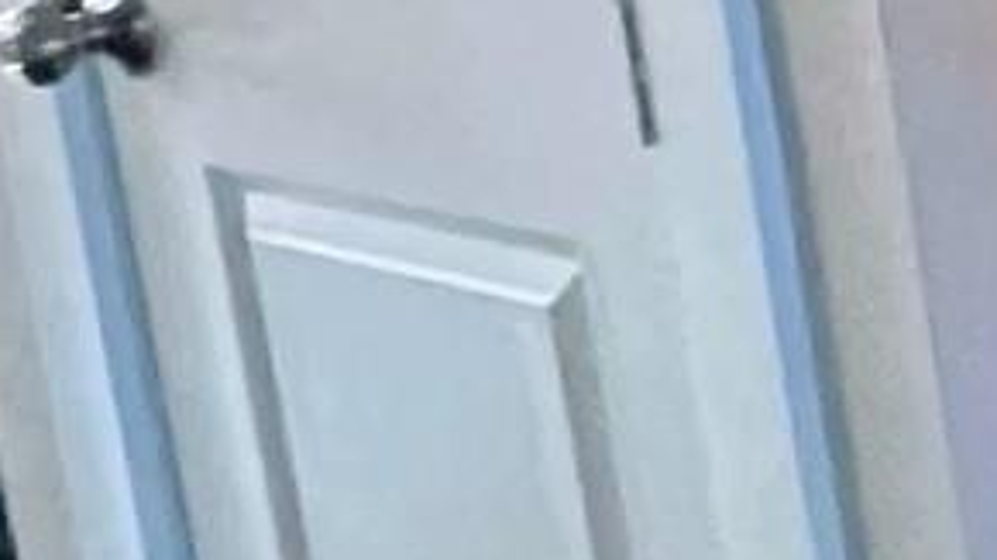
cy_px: -392
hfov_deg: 13.1
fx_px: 2643
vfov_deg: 11.4
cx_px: 2633
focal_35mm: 100
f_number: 1.8
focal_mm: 1.57
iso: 1000
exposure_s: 1/40
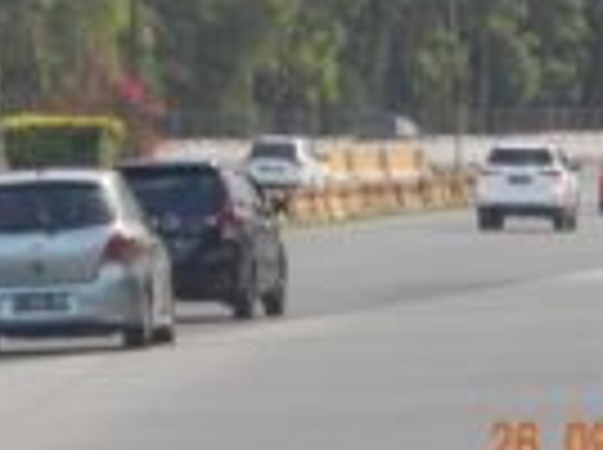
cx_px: 144
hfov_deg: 4.1
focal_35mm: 479
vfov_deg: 3.1
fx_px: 8329
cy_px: -90
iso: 360
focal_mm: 28.7
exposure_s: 1/250
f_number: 5.1
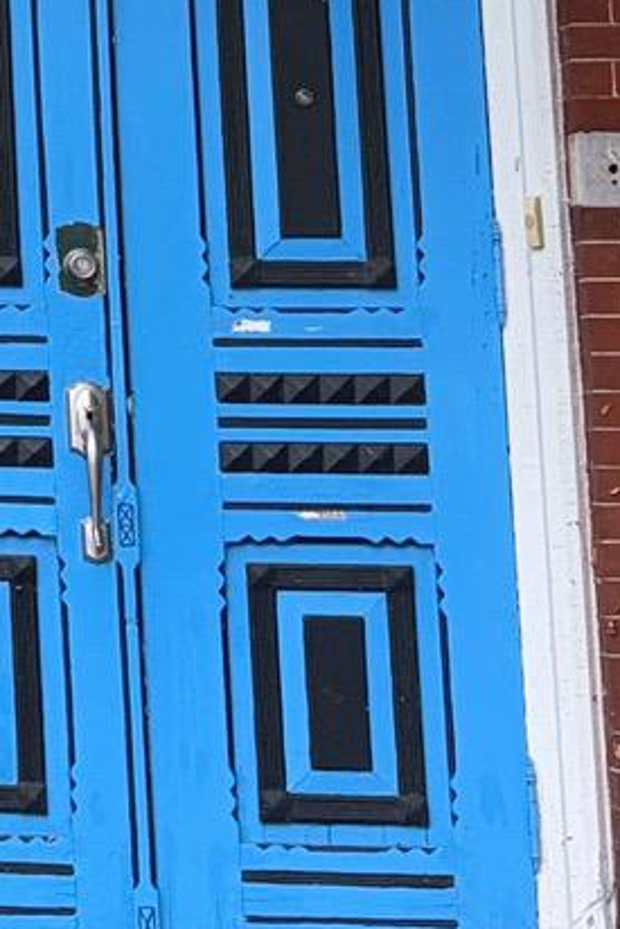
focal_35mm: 124
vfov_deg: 16.0
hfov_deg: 9.8
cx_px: -850
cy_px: -117
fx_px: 3200
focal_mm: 6.76
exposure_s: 1/152
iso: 50
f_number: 1.78
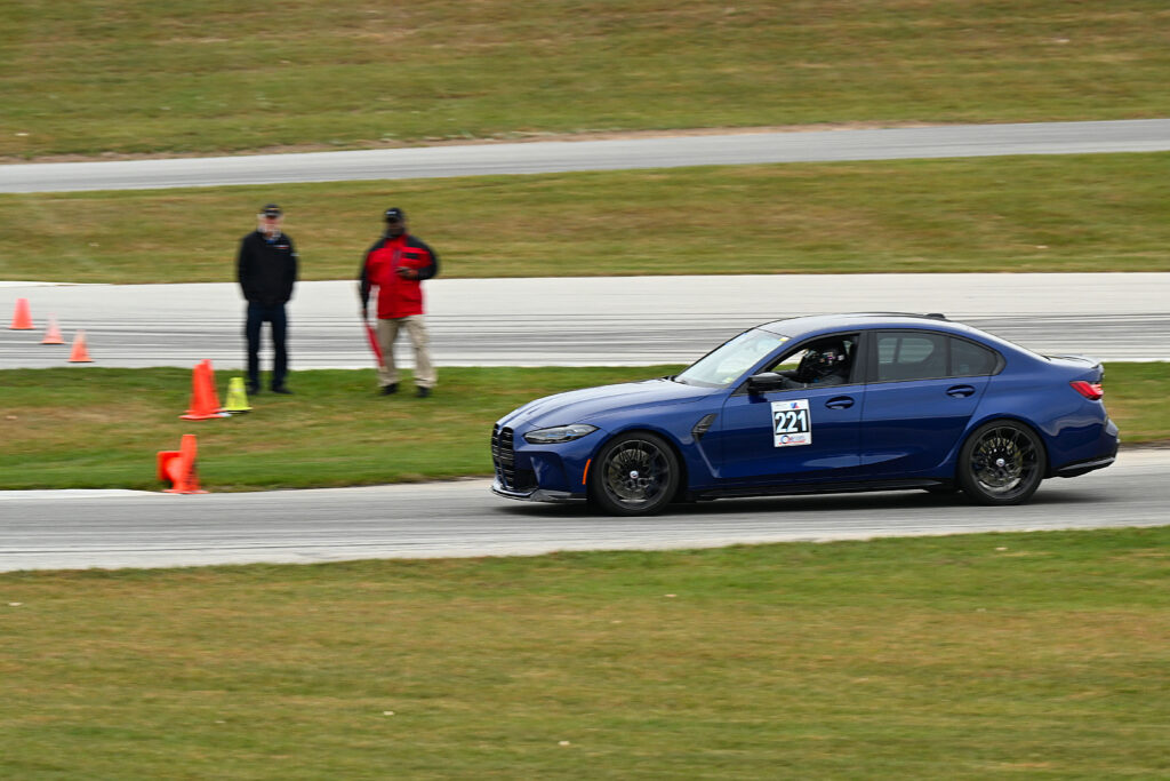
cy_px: 390
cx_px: 585
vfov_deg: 4.6
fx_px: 9751
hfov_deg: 6.9
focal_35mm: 300
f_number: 6.3
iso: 400
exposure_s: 1/250
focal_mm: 200
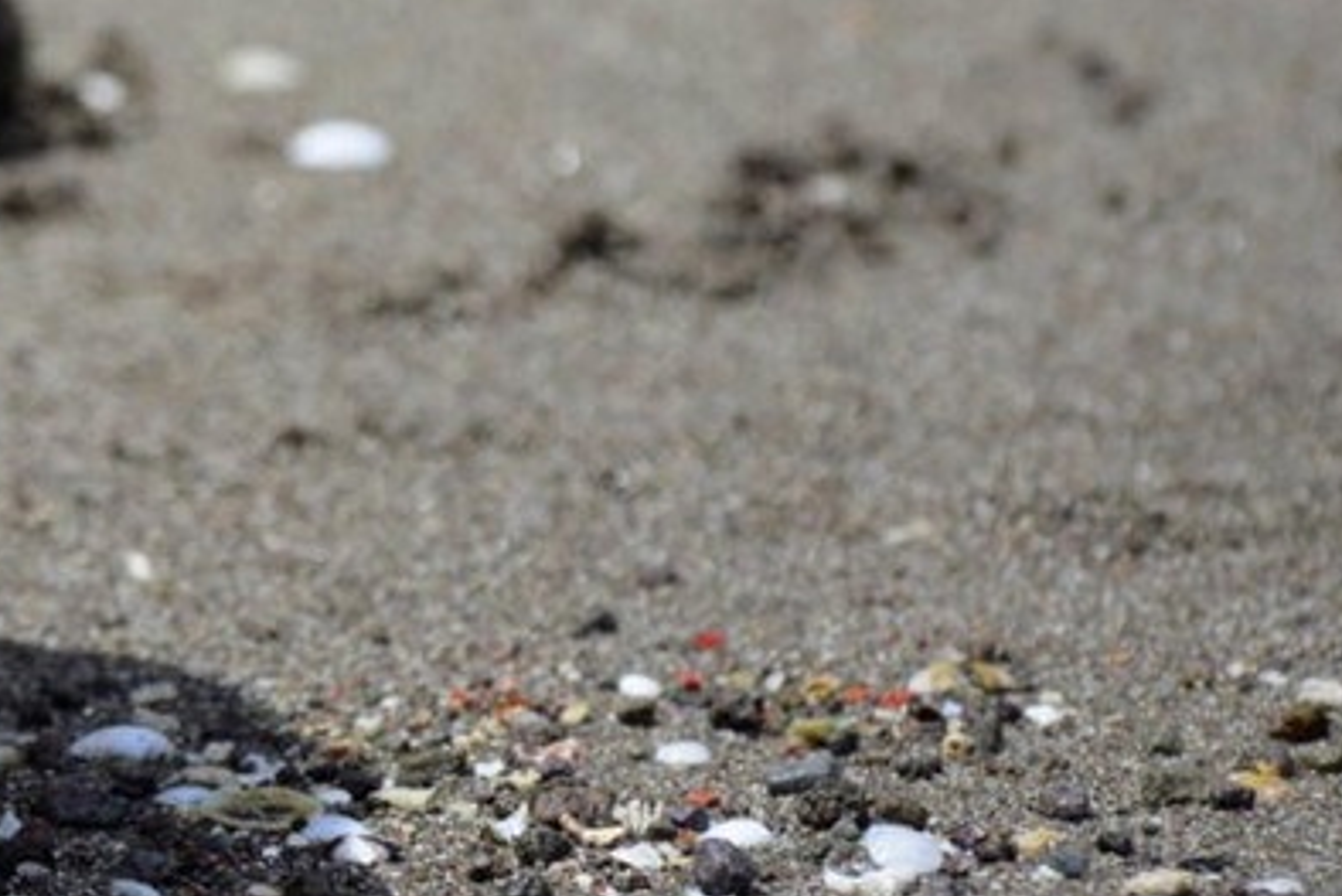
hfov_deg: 2.8
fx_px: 27259
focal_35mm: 731
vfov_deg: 1.9
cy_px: 27
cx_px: -485
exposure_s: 1/1250
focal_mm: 200
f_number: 4.5
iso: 200
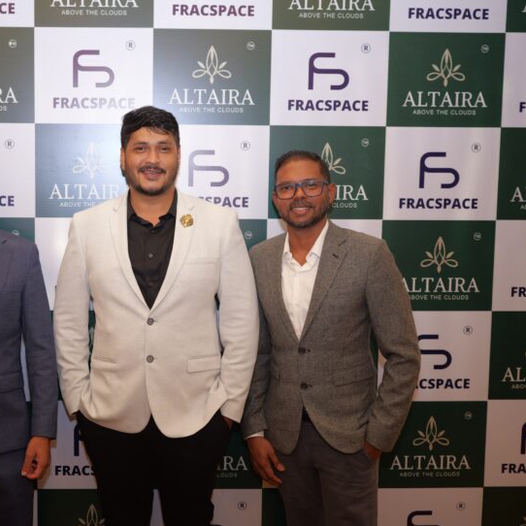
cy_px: 263
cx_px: 145
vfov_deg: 37.6
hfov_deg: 36.8
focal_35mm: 45
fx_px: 774
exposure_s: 1/200
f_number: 1.8
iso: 2000
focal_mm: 35
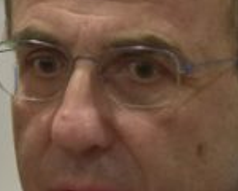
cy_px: 154
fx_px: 4142
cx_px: 59
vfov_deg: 2.6
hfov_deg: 3.3
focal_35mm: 588
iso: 4000
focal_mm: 135
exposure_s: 1/160
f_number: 3.5
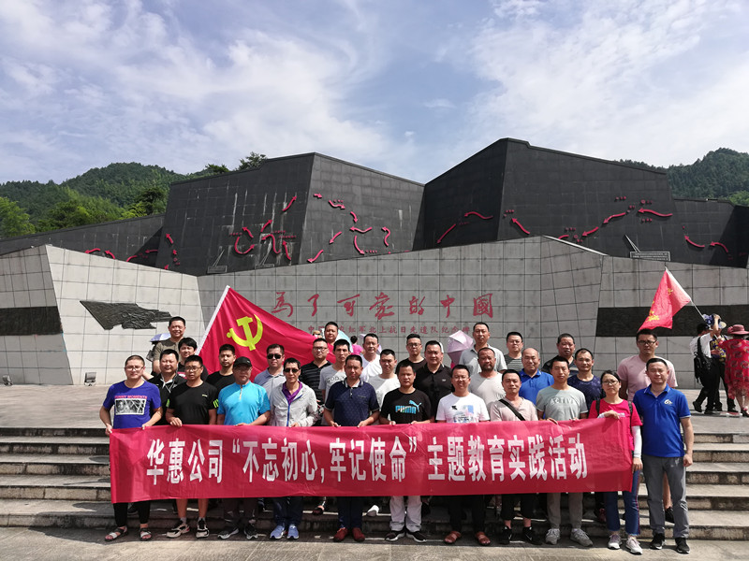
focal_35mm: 26
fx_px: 563
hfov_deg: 67.3
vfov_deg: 53.1
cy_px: 280
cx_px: 374
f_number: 2.2
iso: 50
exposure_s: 1/1138
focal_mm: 3.83
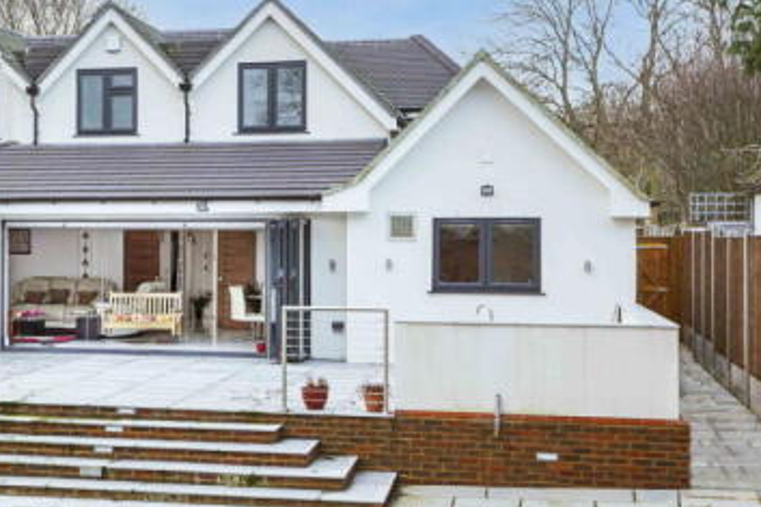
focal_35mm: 65
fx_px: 1373
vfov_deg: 20.9
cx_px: 132
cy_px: 264
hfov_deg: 30.1
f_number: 4
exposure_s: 1/30
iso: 100
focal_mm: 35
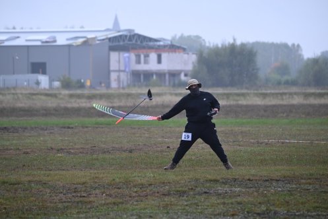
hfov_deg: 8.6
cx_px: 164
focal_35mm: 240
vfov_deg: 5.7
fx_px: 2188
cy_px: 110
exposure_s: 1/800
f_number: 5.6
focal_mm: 240
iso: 1250
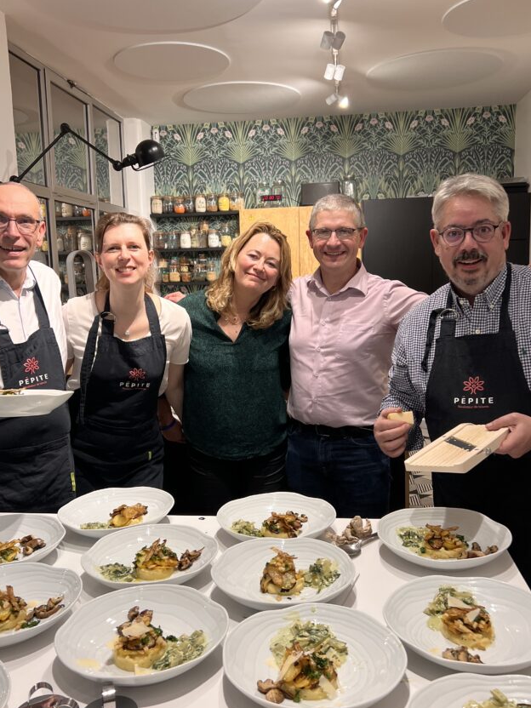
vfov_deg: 56.8
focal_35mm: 32
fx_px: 654
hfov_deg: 44.2
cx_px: 259
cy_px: 352
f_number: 1.5
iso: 125
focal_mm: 5.7
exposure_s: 1/100
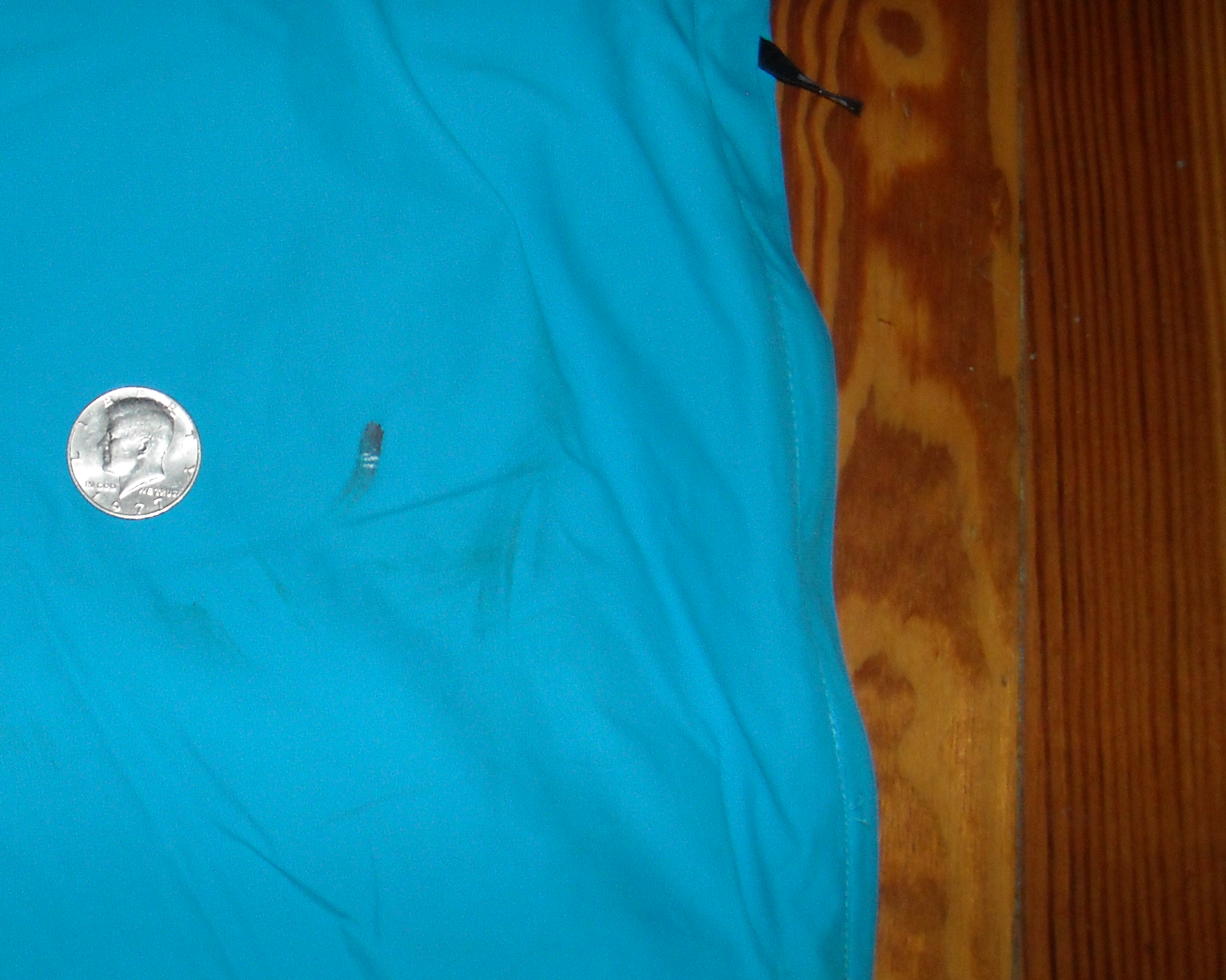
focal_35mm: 54
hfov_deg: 33.8
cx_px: 261
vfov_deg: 28.1
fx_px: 1959
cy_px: 490
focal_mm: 5.7
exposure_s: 1/60
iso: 200
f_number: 2.8
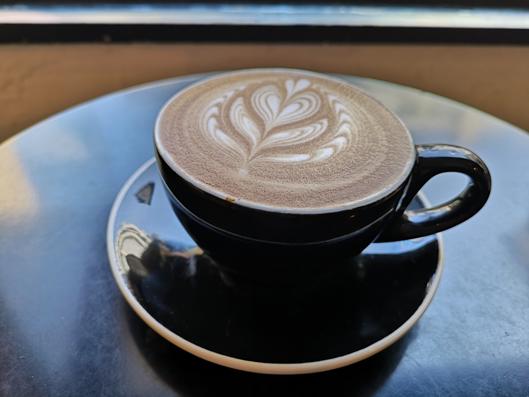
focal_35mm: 27
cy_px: 198
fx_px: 413
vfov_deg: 51.4
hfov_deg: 65.3
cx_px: 264
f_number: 1.8
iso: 80
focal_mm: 3.95
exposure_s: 1/100
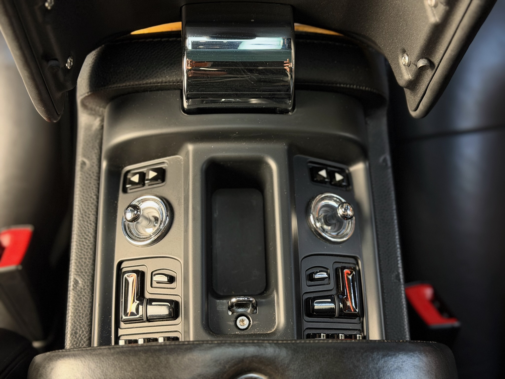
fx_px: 700
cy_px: 190
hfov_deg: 39.7
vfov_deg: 30.3
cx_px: 252
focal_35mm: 48
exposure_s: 1/25
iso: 640
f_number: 1.78
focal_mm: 6.76
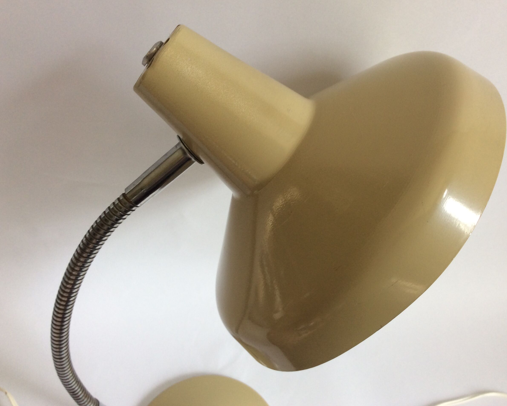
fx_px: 510
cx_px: 269
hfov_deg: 52.8
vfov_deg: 43.3
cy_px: 200
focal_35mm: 34
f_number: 2.4
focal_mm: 3.3
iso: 40
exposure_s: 1/25
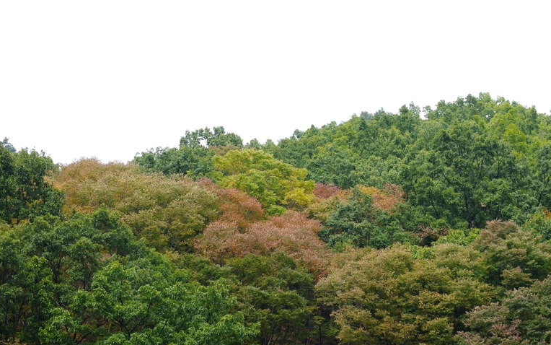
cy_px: 197
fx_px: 1066
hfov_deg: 28.9
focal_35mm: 71
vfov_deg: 18.4
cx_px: 325
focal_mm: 35
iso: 100
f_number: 3.5
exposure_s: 1/320
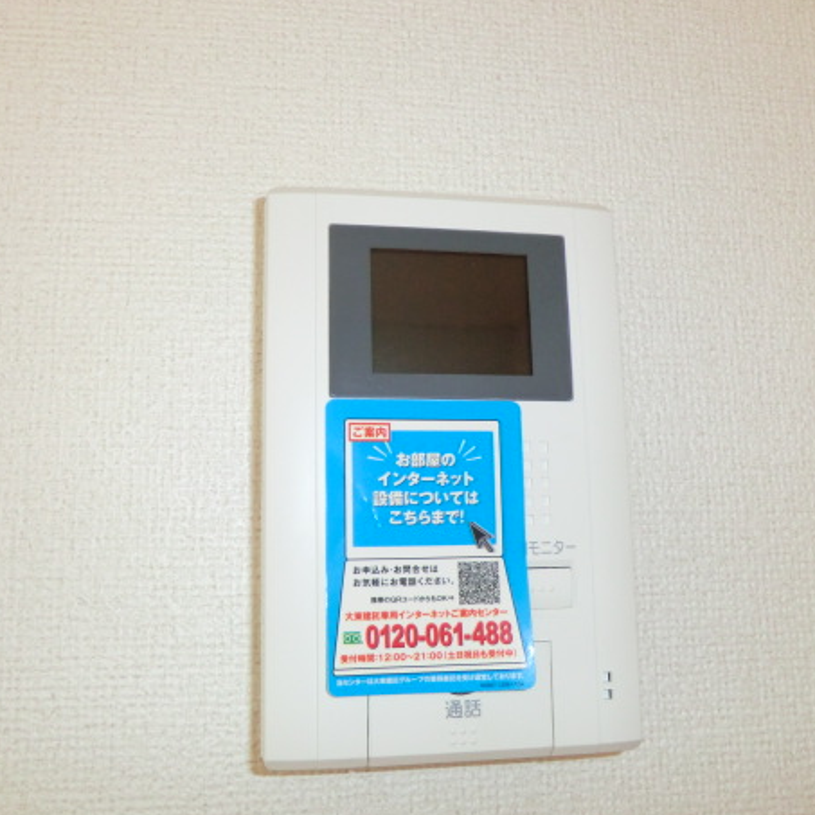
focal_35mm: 30
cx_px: 380
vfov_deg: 54.0
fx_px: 799
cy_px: 407
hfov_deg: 54.0
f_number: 3.2
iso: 250
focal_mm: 4.3
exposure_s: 1/80
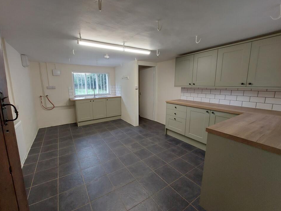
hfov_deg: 102.0
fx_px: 114
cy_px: 106
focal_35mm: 14
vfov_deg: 85.7
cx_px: 134
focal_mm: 1.74
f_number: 2.2
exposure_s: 1/50
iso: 125
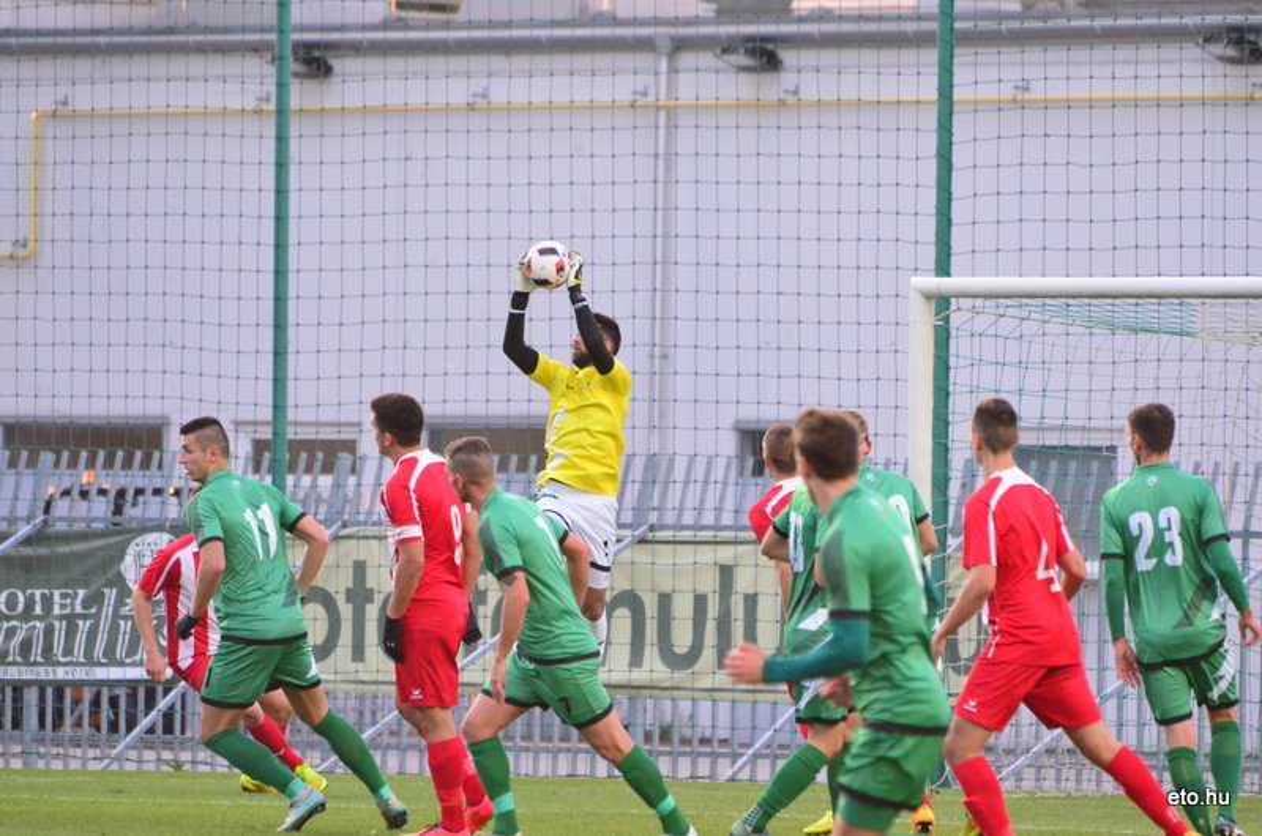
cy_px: 418
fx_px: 13644
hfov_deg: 5.3
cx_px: 631
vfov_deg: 3.5
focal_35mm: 390
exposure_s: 1/1000
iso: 4000
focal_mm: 260
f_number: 5.6
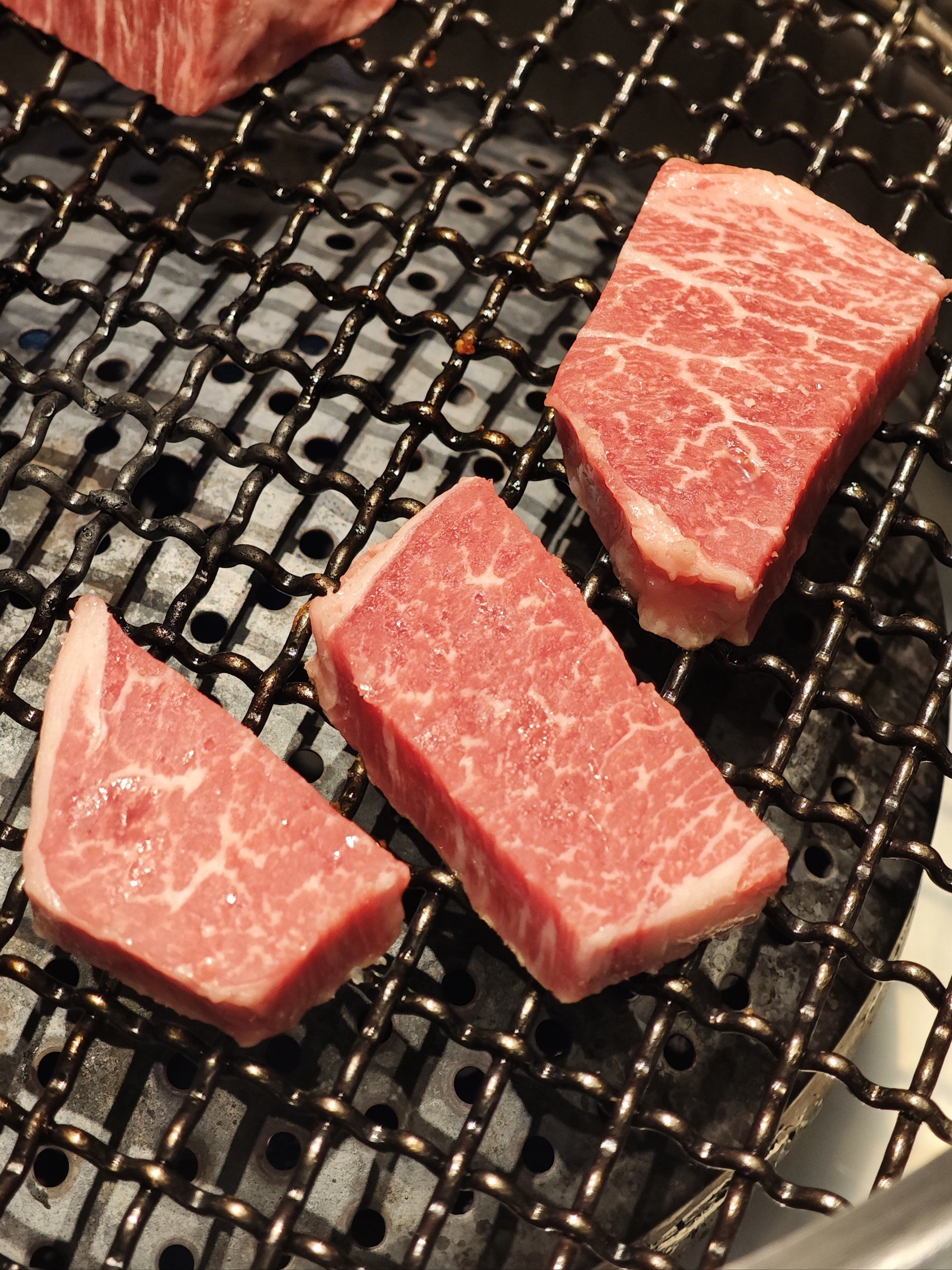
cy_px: 635
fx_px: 2750
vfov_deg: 26.0
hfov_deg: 19.6
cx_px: 476
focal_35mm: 75
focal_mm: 9
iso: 800
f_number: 2
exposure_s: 1/120
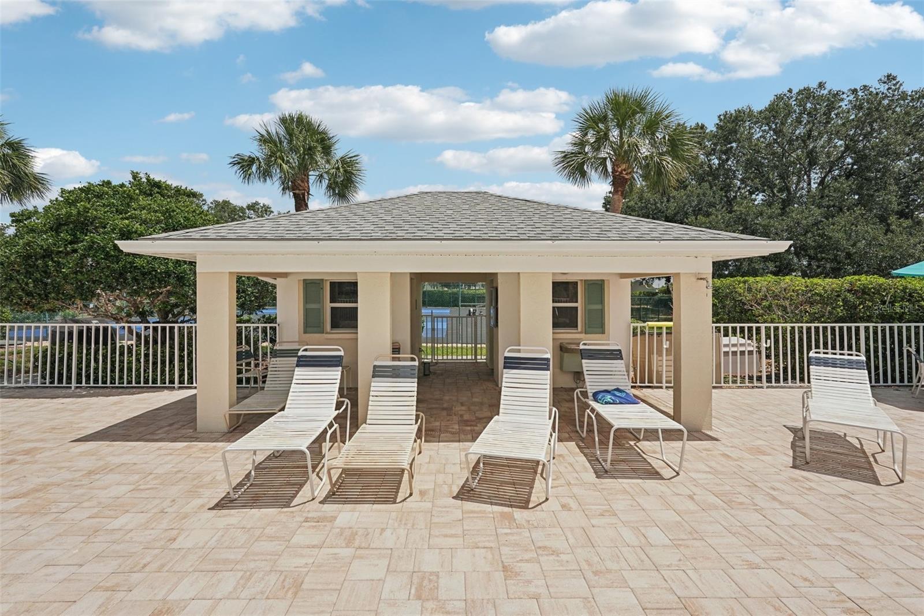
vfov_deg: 73.7
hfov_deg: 96.7
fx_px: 411
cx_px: 462
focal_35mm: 16
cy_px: 308
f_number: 8
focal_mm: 16
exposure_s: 1/2000
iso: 400
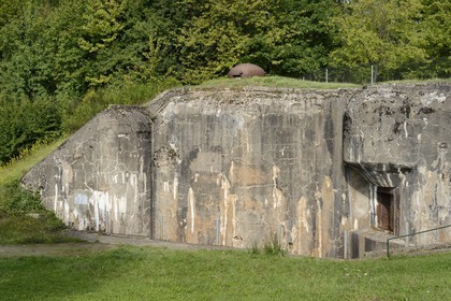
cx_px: 226
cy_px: 150
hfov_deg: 36.2
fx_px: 689
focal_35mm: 55
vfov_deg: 24.6
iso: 200
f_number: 10
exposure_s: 1/200
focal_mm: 55
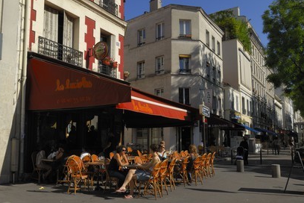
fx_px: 287
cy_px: 99
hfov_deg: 55.8
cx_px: 149
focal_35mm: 34
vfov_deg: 38.9
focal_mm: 22
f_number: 13
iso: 100
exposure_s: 1/125
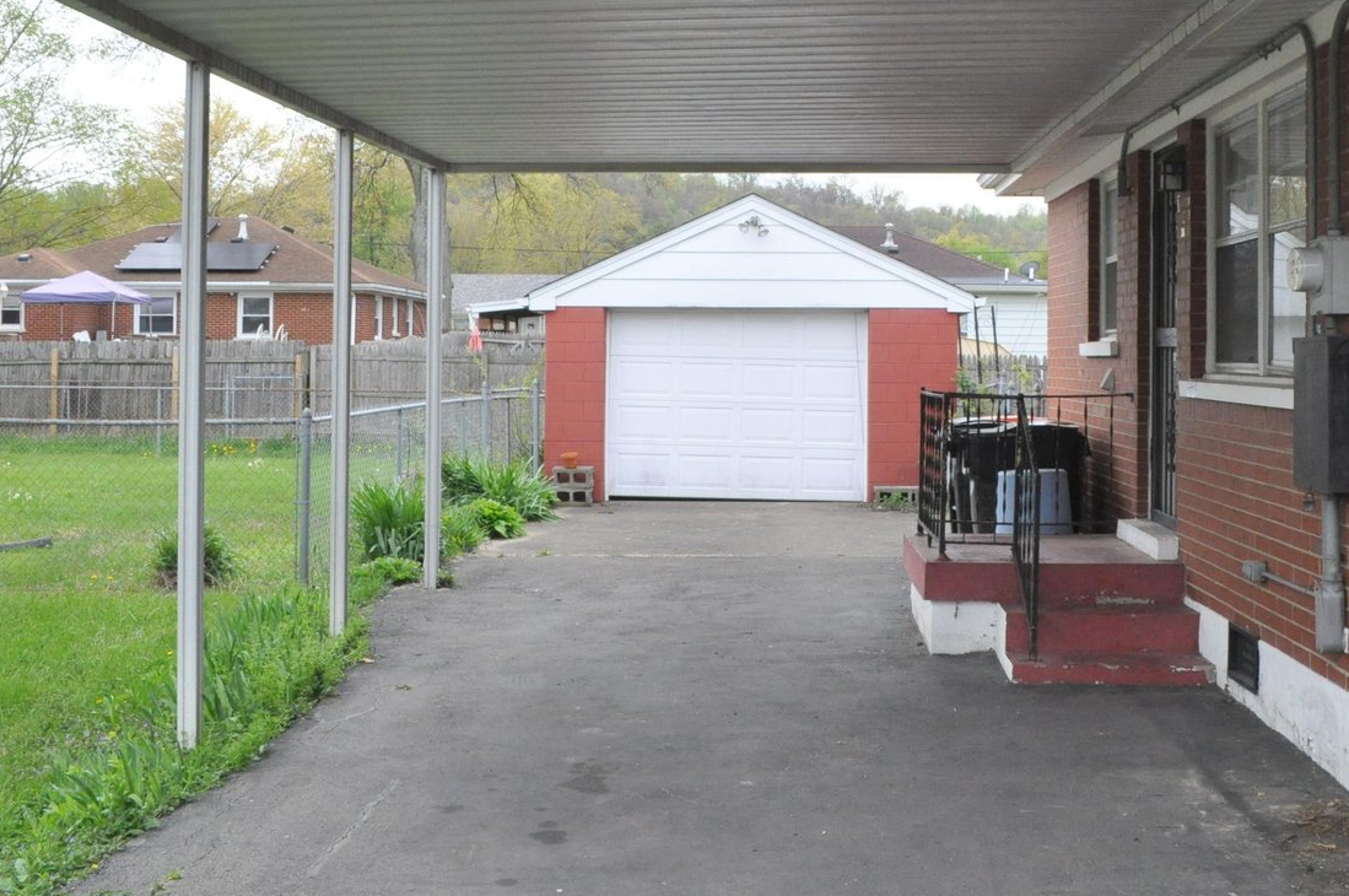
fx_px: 1572
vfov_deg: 31.5
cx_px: 849
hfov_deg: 46.0
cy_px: 290
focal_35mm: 42
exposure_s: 1/640
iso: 1600
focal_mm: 18
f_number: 13
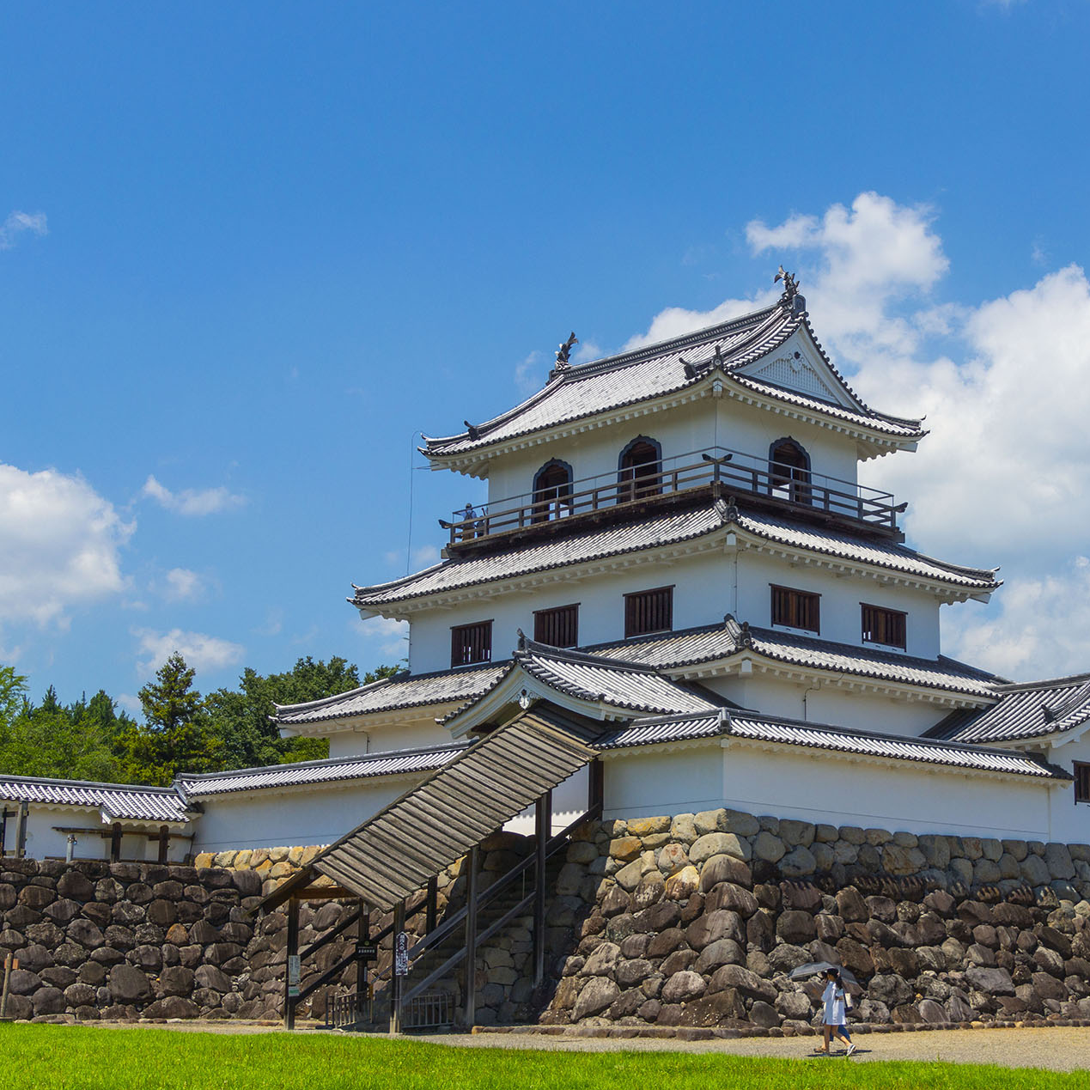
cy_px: 542
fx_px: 1924
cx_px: 797
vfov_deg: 31.6
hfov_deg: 31.2
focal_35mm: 54
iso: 100
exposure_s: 1/400
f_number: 8
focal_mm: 28
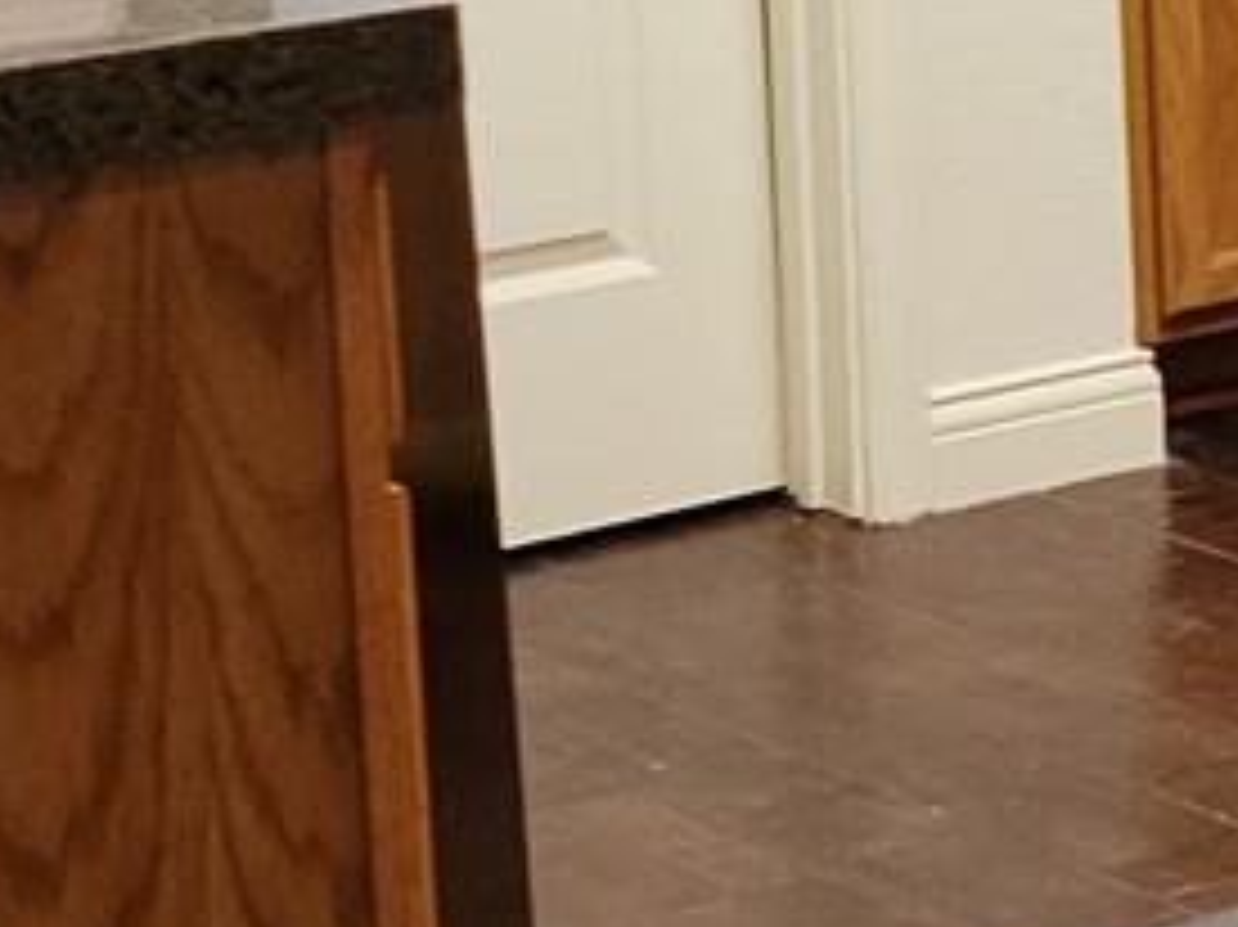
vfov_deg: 8.2
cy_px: -94
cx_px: 2913
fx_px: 6399
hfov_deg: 9.8
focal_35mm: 179
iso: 100
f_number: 1.8
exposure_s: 1/30
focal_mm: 6.7
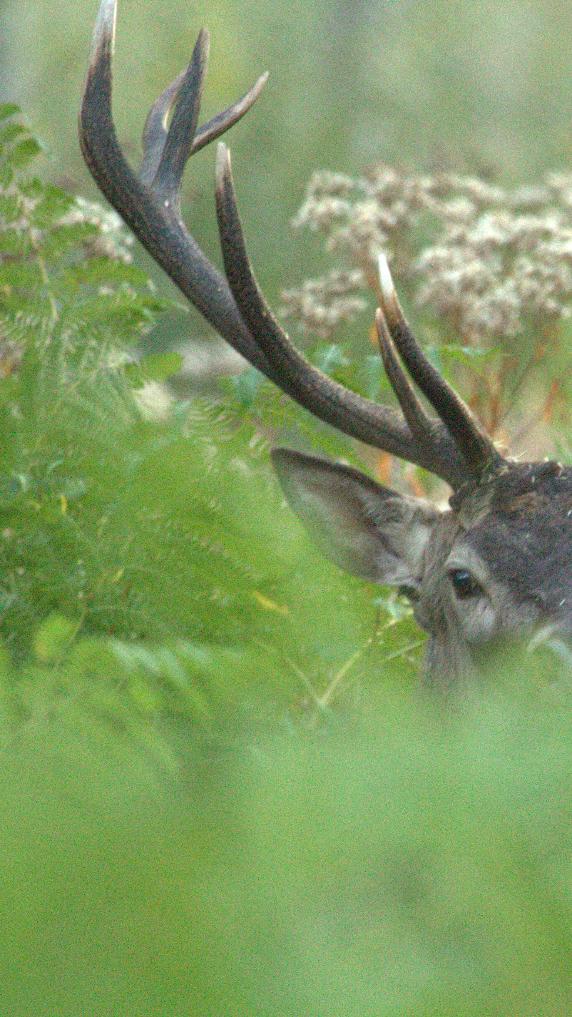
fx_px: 26535
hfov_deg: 1.2
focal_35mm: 984
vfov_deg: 2.2
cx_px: 604
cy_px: 509
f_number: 5.6
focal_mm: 400
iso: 3200
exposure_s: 1/80
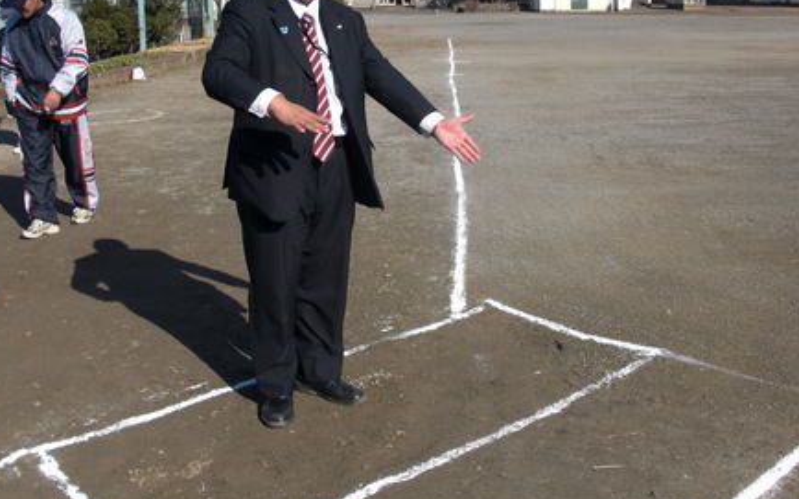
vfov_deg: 29.1
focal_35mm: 44
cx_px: 379
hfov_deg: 45.3
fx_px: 958
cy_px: 189
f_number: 7.9
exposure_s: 1/160
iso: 50
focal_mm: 6.3
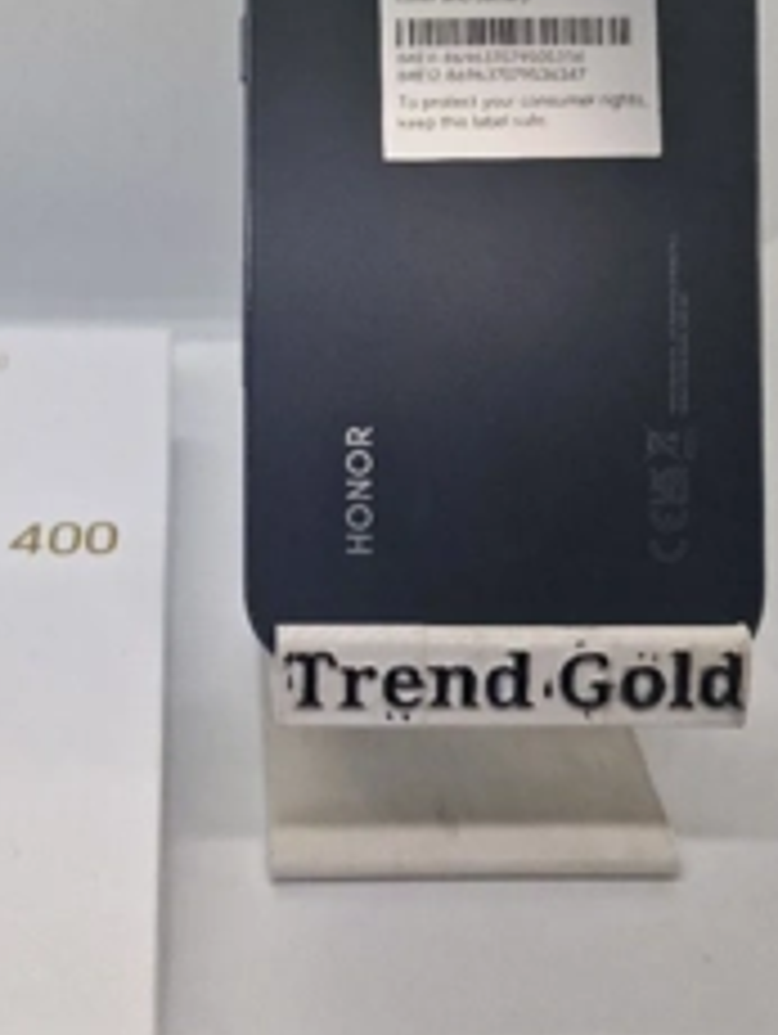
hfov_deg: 35.5
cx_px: 225
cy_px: 405
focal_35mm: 40
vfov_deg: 46.4
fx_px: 1196
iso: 50
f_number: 1.8
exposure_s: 1/182
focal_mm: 6.4
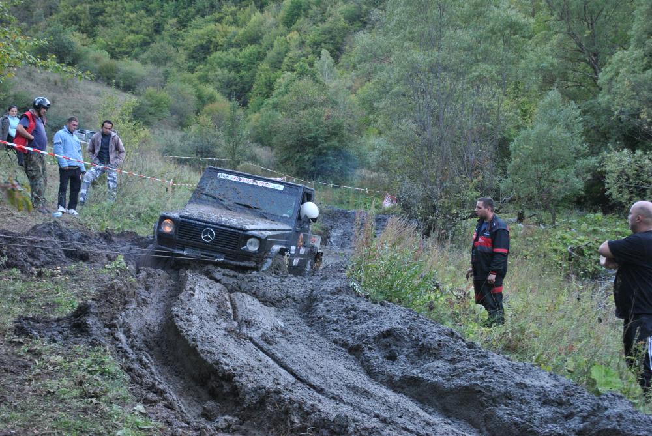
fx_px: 1088
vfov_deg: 22.7
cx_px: 326
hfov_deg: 33.4
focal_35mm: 60
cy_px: 218
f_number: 5.6
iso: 400
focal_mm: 40
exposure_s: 1/80
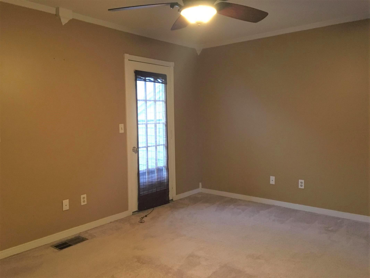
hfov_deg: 61.7
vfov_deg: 48.2
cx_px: 185
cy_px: 139
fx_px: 310
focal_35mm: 29
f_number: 2.2
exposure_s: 1/15
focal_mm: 4.15
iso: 320
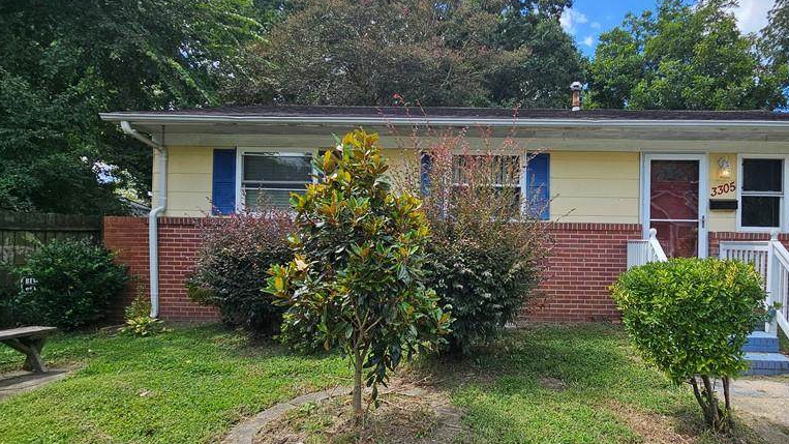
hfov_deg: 86.7
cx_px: 520
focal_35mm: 19
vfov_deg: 58.1
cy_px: 256
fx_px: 397
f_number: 2.2
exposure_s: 1/1176
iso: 50
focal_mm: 2.2
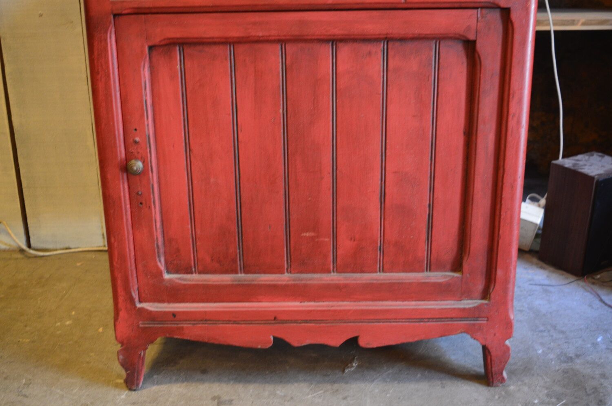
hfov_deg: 48.0
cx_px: 306
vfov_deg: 32.9
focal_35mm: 40
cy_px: 203
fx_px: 688
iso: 800
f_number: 4
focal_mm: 27
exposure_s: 1/15
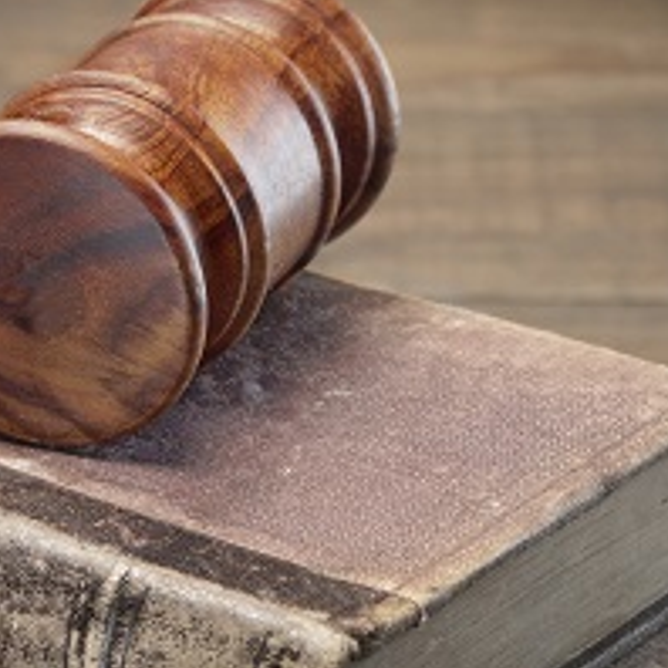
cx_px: 401
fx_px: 4629
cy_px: 391
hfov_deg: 8.3
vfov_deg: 8.3
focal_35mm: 212
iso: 50
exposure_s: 1
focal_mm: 80
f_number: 11
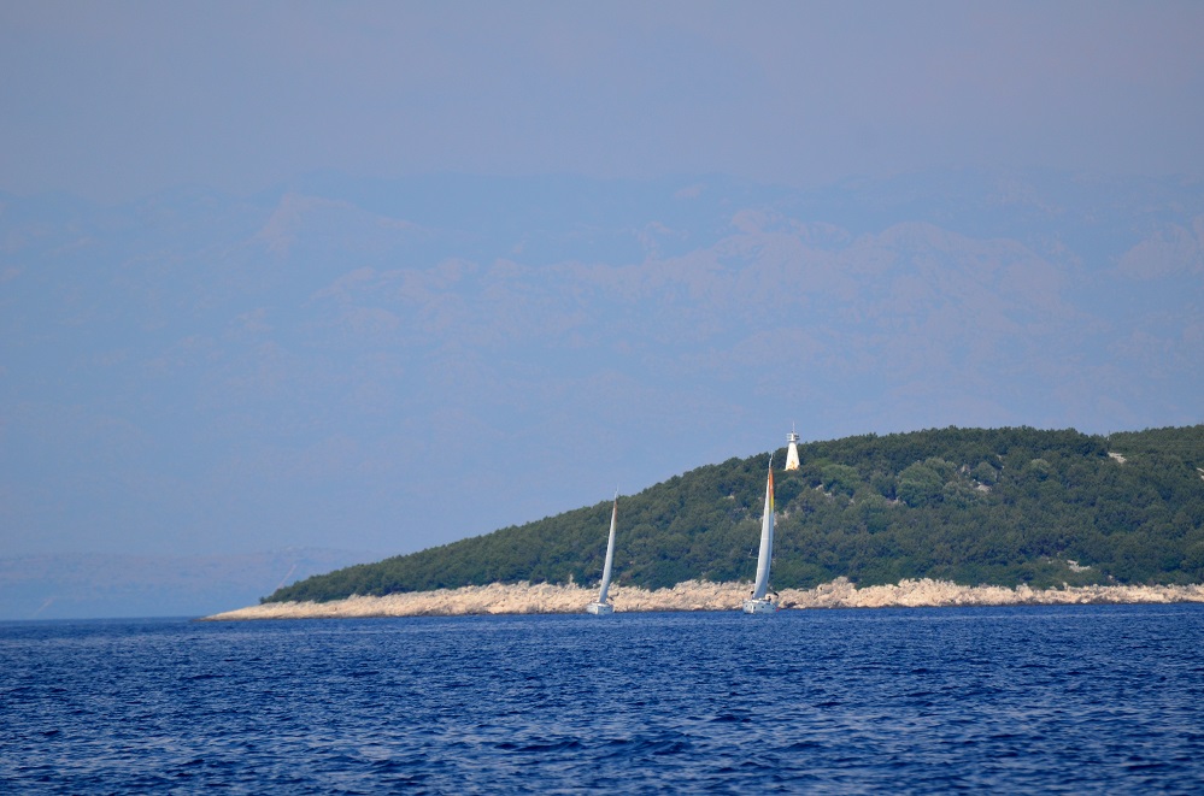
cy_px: 398
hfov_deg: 4.9
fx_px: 14013
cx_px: 602
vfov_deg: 3.3
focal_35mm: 420
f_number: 5.6
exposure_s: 1/2000
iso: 400
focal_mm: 280
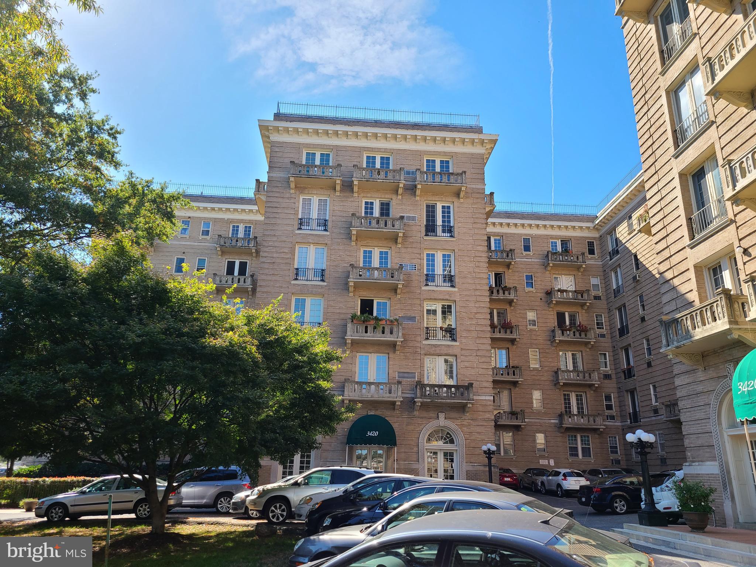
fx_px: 568
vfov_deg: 53.1
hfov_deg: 67.3
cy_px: 284
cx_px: 378
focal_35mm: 26
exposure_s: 1/870
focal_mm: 5.4
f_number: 1.8
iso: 40
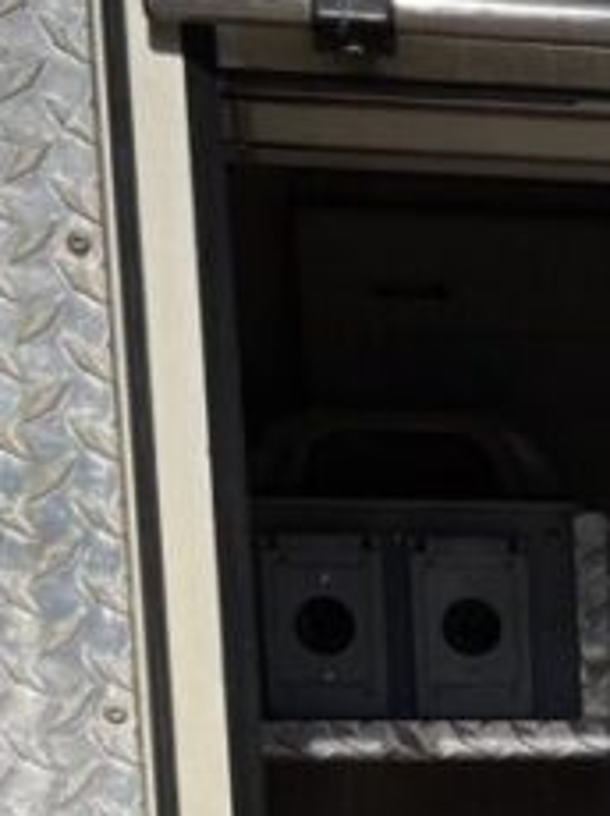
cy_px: 944
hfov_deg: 11.2
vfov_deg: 16.4
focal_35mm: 116
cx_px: 1323
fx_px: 2731
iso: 32
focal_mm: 5.1
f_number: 1.6
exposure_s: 1/4348
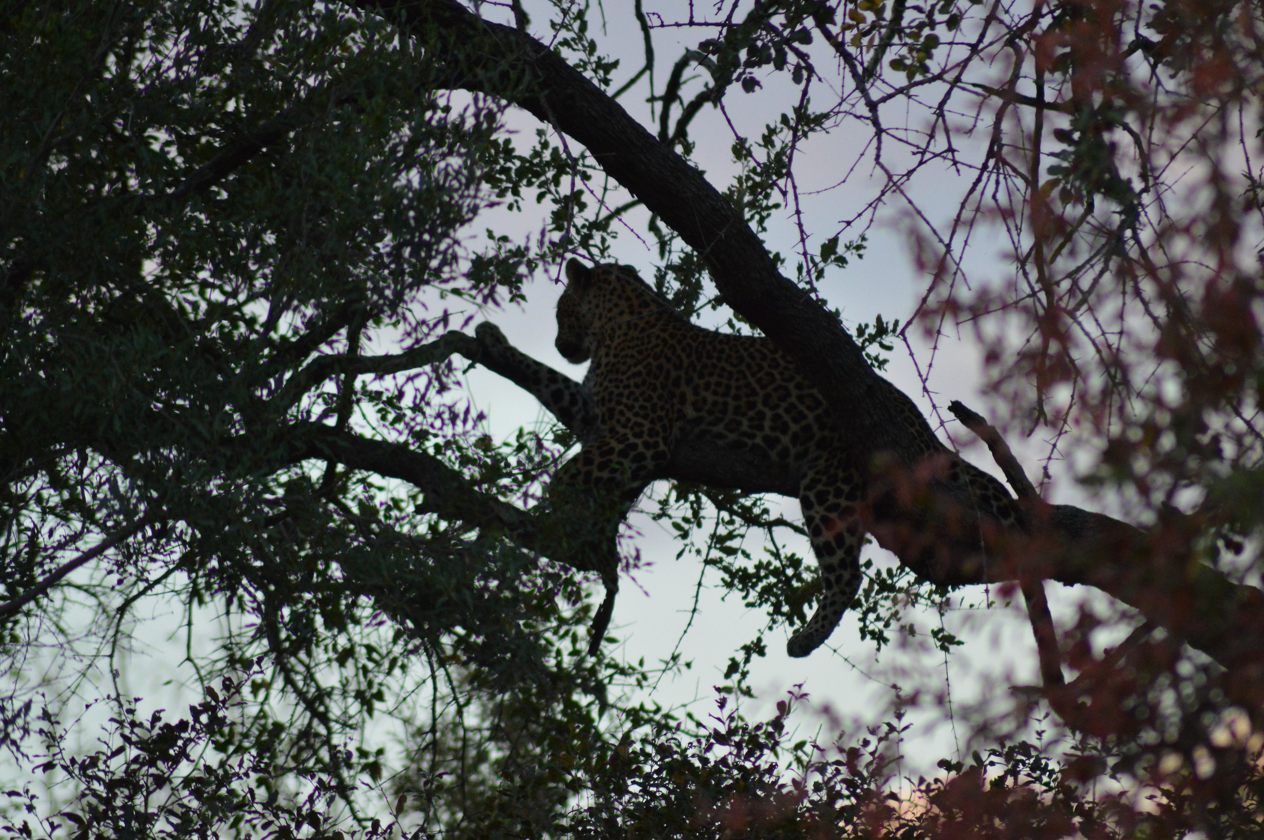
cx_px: 632
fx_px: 15784
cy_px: 420
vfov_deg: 3.0
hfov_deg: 4.6
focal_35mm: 450
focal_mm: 300
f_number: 5.6
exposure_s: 1/500
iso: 1800
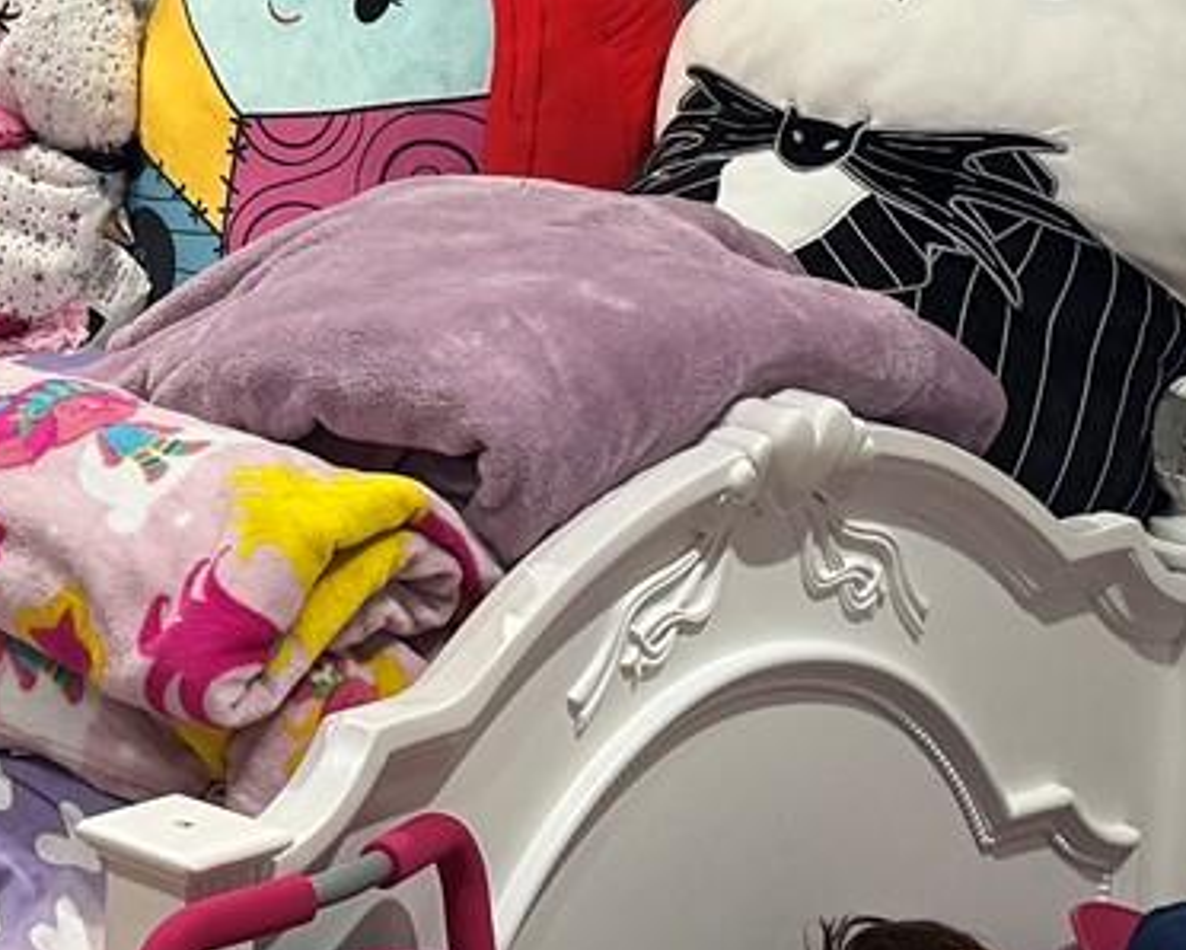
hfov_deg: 14.6
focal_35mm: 129
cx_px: -96
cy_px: -207
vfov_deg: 11.7
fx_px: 4530
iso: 160
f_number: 1.78
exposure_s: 1/60
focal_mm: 6.76
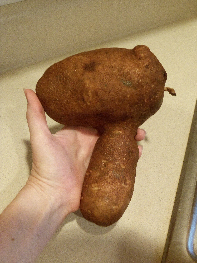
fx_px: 372
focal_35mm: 49
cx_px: 98
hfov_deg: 29.7
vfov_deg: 38.9
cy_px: 132
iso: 400
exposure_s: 1/10
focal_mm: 8.7
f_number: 4.6
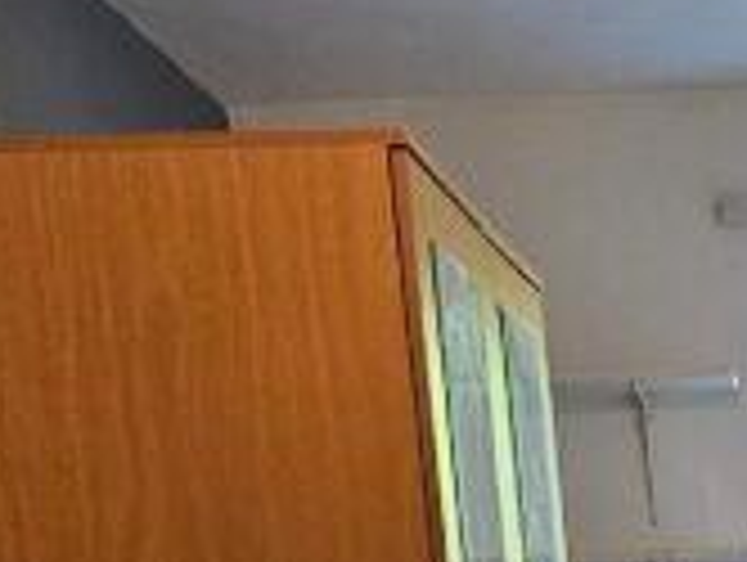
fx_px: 1729
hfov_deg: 20.7
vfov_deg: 16.1
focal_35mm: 80
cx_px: 1125
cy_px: 953
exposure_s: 1/50
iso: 250
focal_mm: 2.2
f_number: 2.2
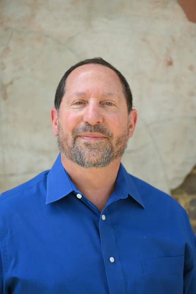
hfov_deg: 13.0
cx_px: 98
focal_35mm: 105
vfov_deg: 19.5
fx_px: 857
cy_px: 147
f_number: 4
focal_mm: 105
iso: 200
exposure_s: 1/320
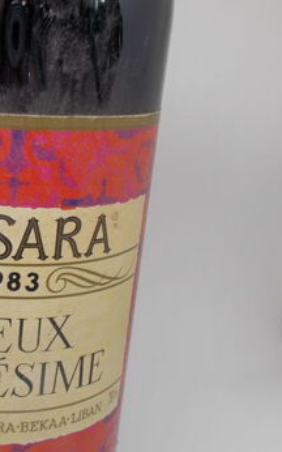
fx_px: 628
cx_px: -5
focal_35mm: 51
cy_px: 235
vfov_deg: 39.6
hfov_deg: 24.1
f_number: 3.2
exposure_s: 1/30
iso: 80
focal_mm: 4.6
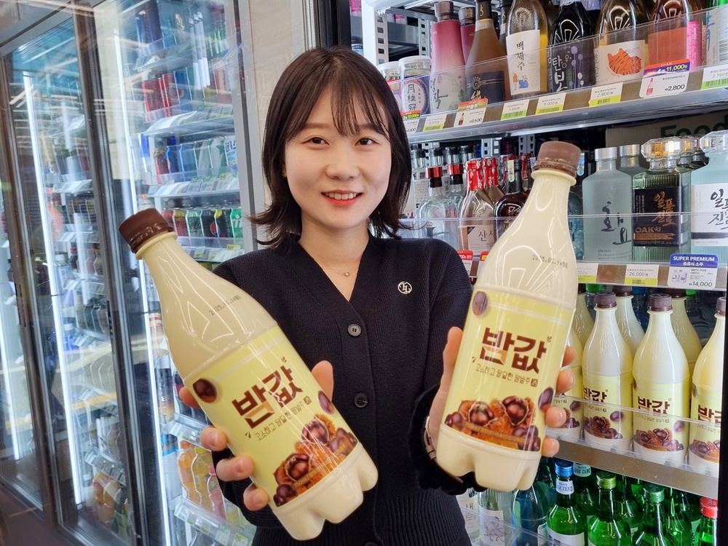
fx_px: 547
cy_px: 273
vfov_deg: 53.1
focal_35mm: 26
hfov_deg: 67.3
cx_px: 364
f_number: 1.8
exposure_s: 1/120
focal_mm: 5.4
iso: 64
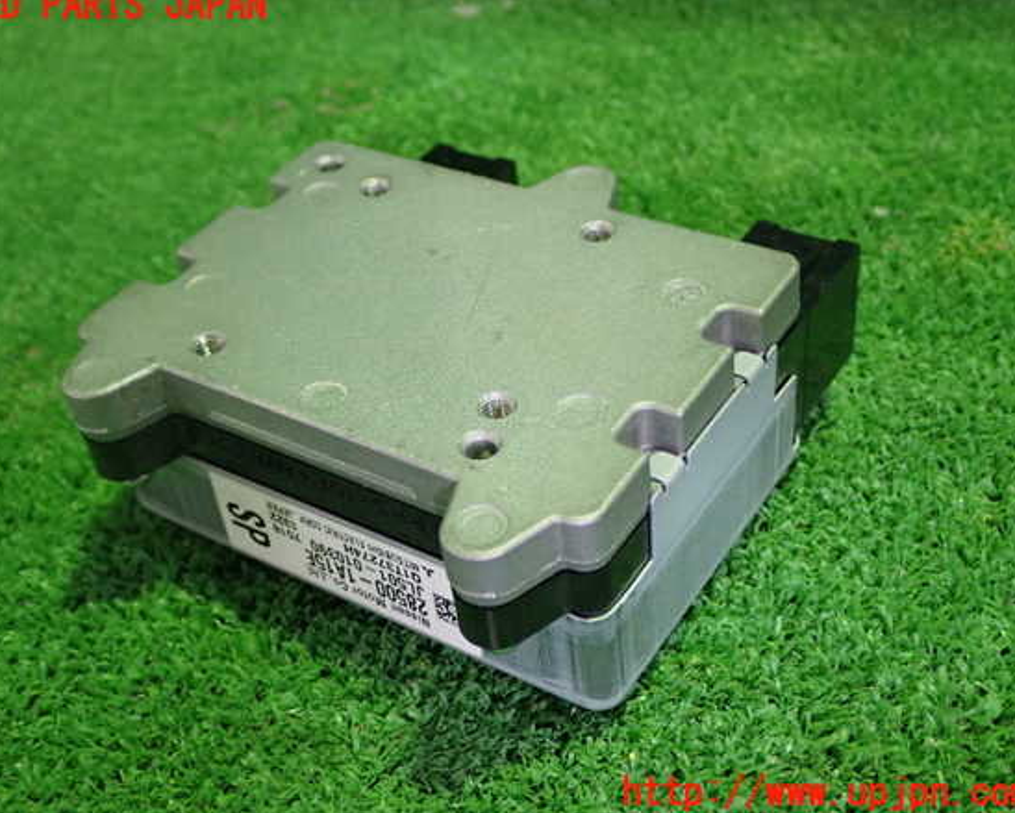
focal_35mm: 47
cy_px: 400
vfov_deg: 32.1
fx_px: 1413
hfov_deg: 39.5
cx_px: 485
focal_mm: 7.84
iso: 800
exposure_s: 1/30
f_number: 2.9
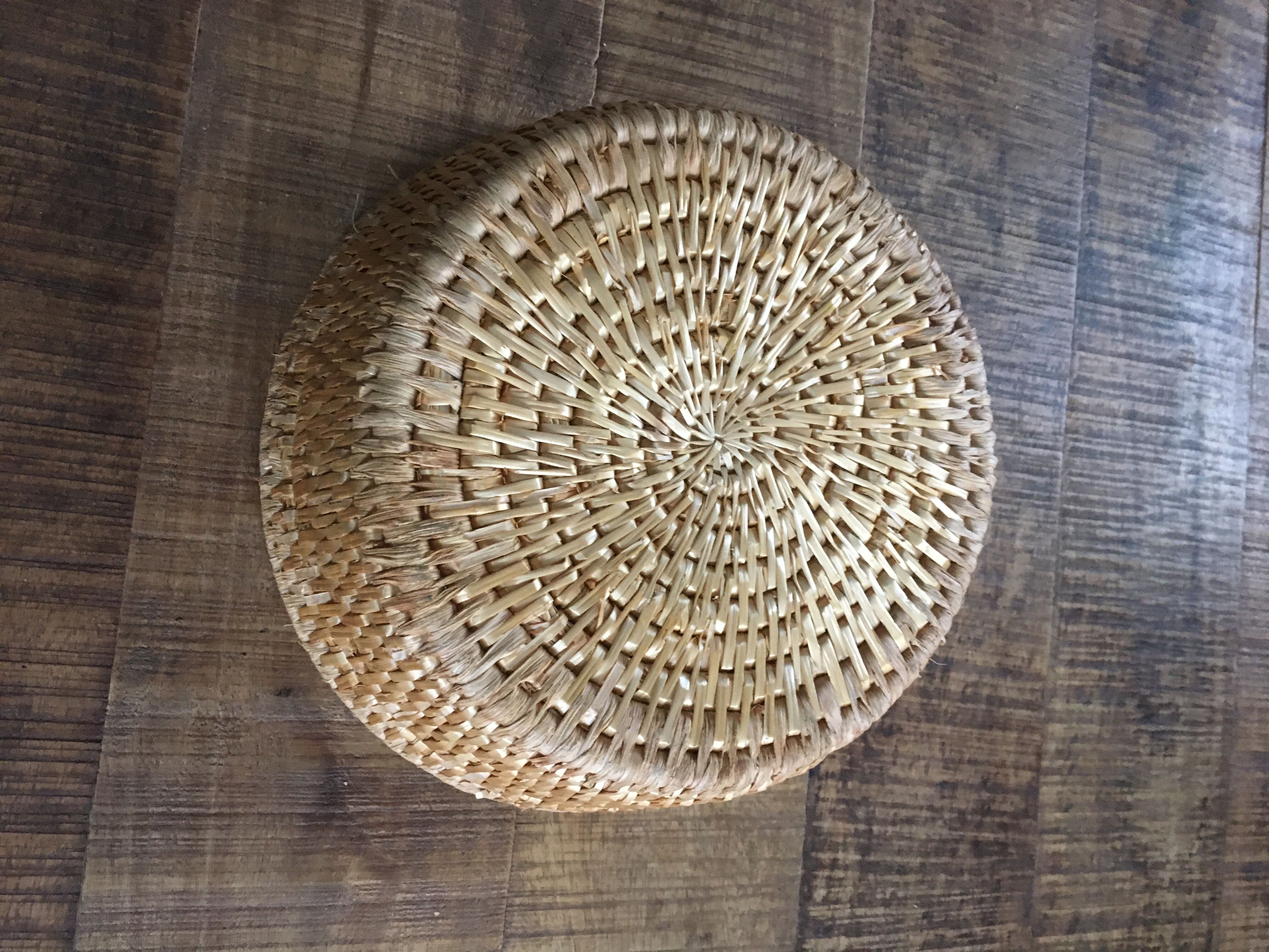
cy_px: 476
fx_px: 1063
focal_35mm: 29
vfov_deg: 48.2
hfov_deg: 61.7
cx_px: 634
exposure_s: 1/17
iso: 200
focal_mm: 4.15
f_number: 2.2
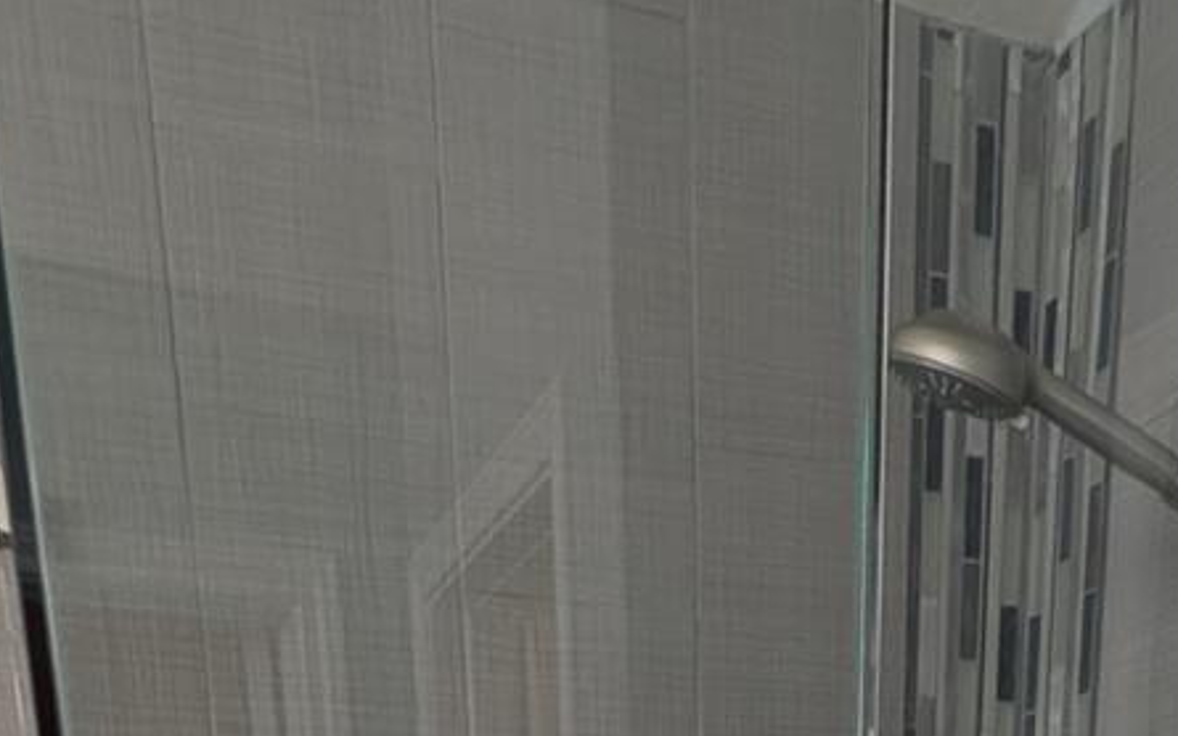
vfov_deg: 18.6
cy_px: 1477
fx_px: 1412
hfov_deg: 45.0
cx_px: 711
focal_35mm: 44
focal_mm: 2.23
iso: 67
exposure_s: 1/24
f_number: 1.95
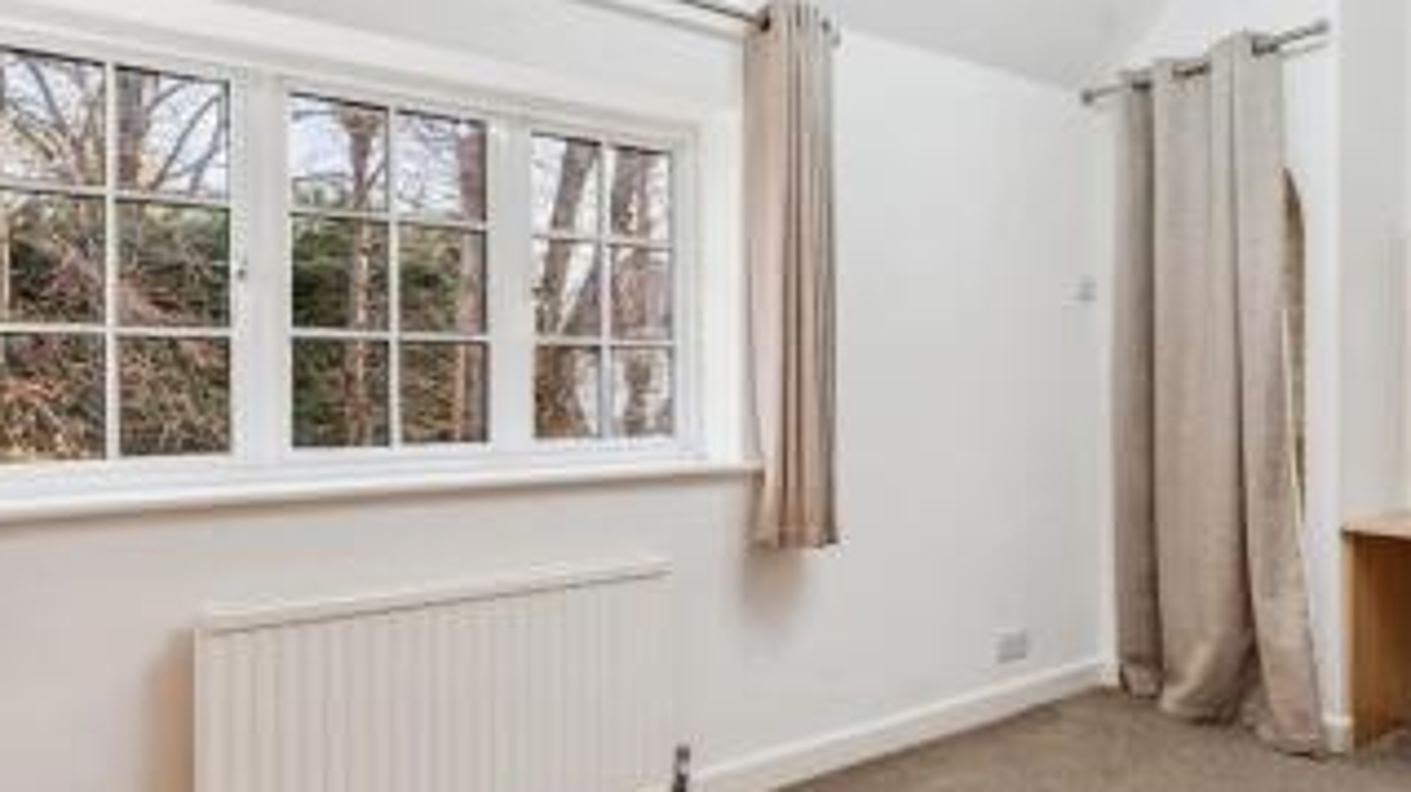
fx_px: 935
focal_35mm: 25
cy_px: 409
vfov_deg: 45.9
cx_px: 840
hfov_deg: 73.4
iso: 320
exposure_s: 1/25
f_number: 8
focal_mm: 16
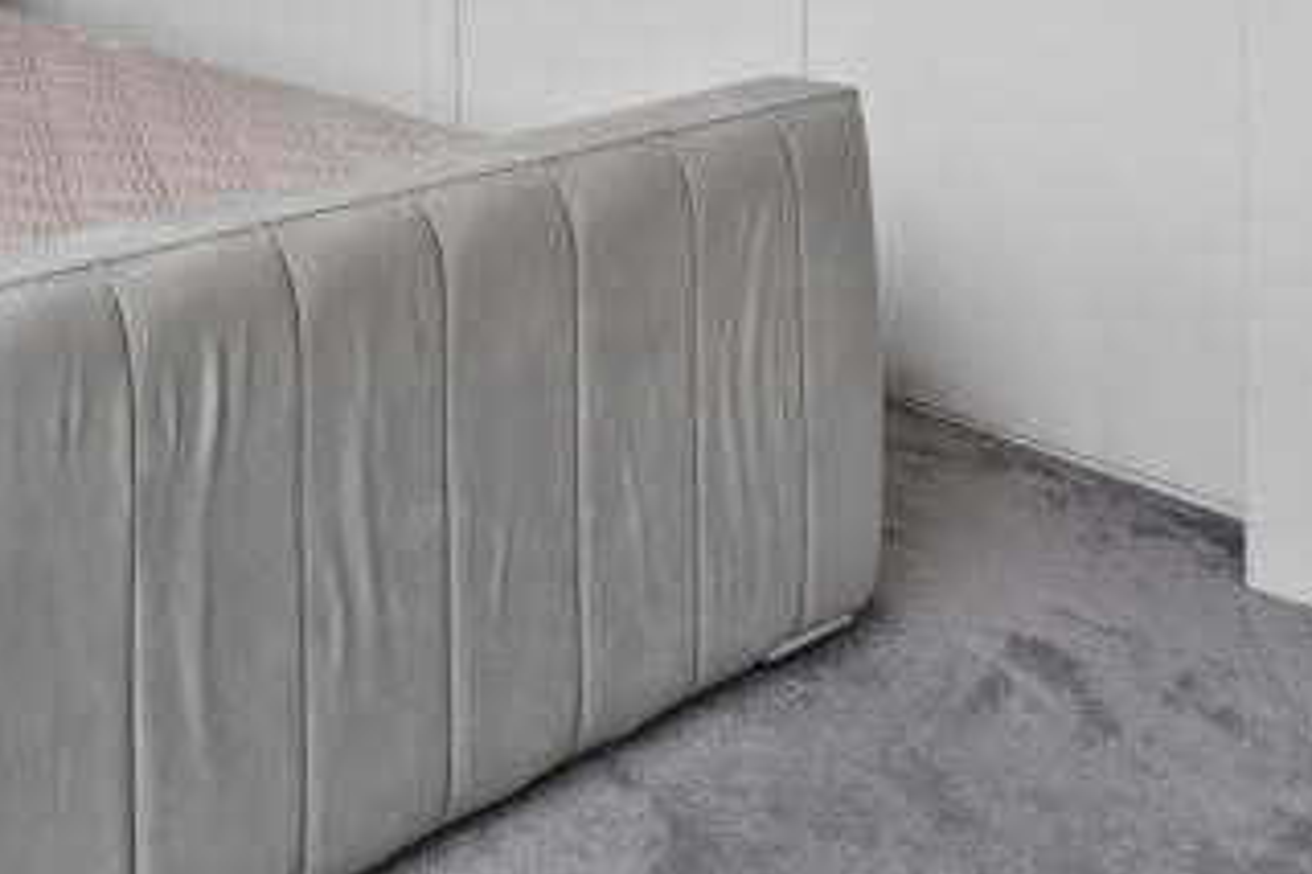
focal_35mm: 48
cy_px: -183
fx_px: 1748
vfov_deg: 25.2
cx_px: -439
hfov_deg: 31.0
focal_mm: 10
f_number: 8
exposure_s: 1/15
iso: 800
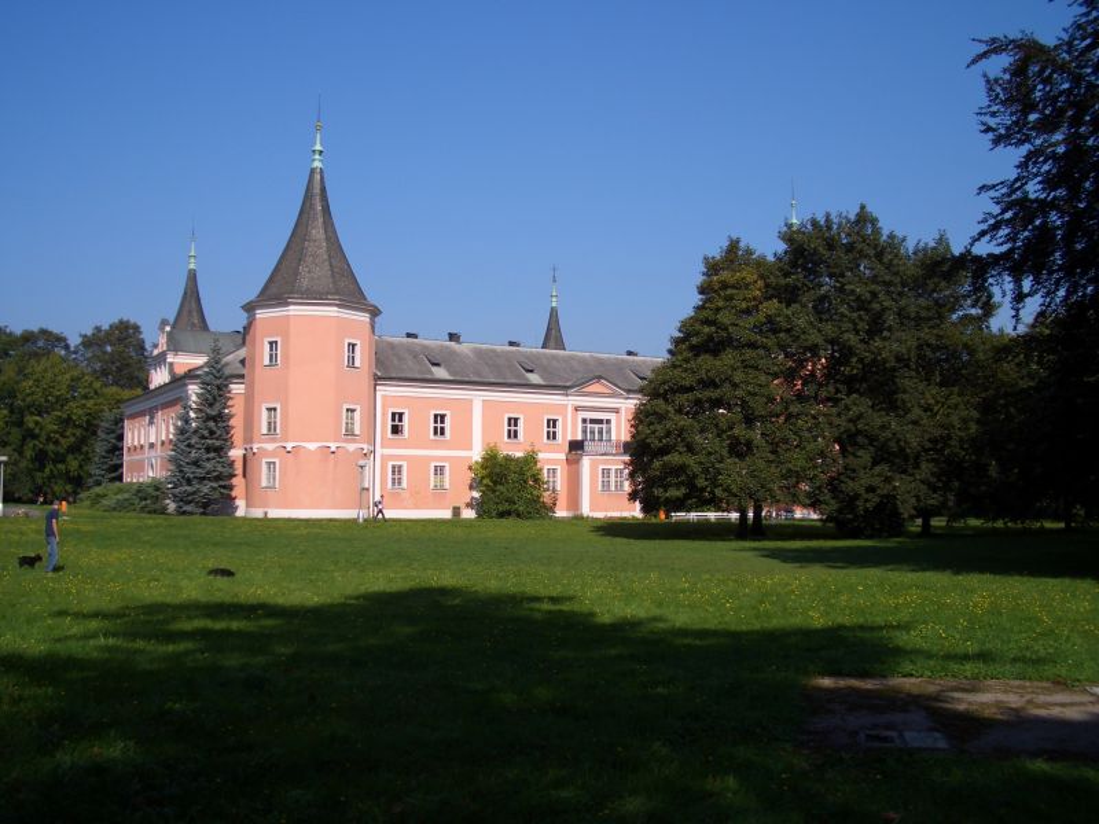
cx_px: 550
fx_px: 1111
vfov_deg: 40.7
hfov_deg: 52.6
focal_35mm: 35
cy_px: 412
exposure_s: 1/640
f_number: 4.3
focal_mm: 5.8
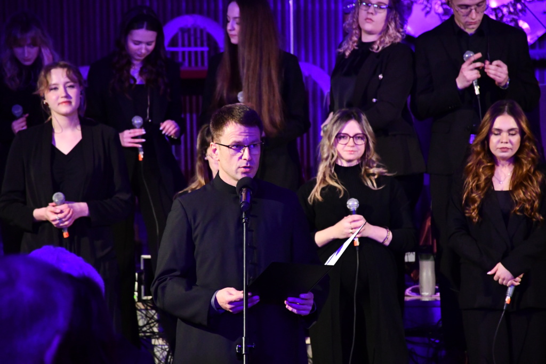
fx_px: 3185
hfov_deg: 9.8
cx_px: 273
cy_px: 182
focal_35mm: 210
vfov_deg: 6.5
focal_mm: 140
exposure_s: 1/125
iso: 8000
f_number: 5.6
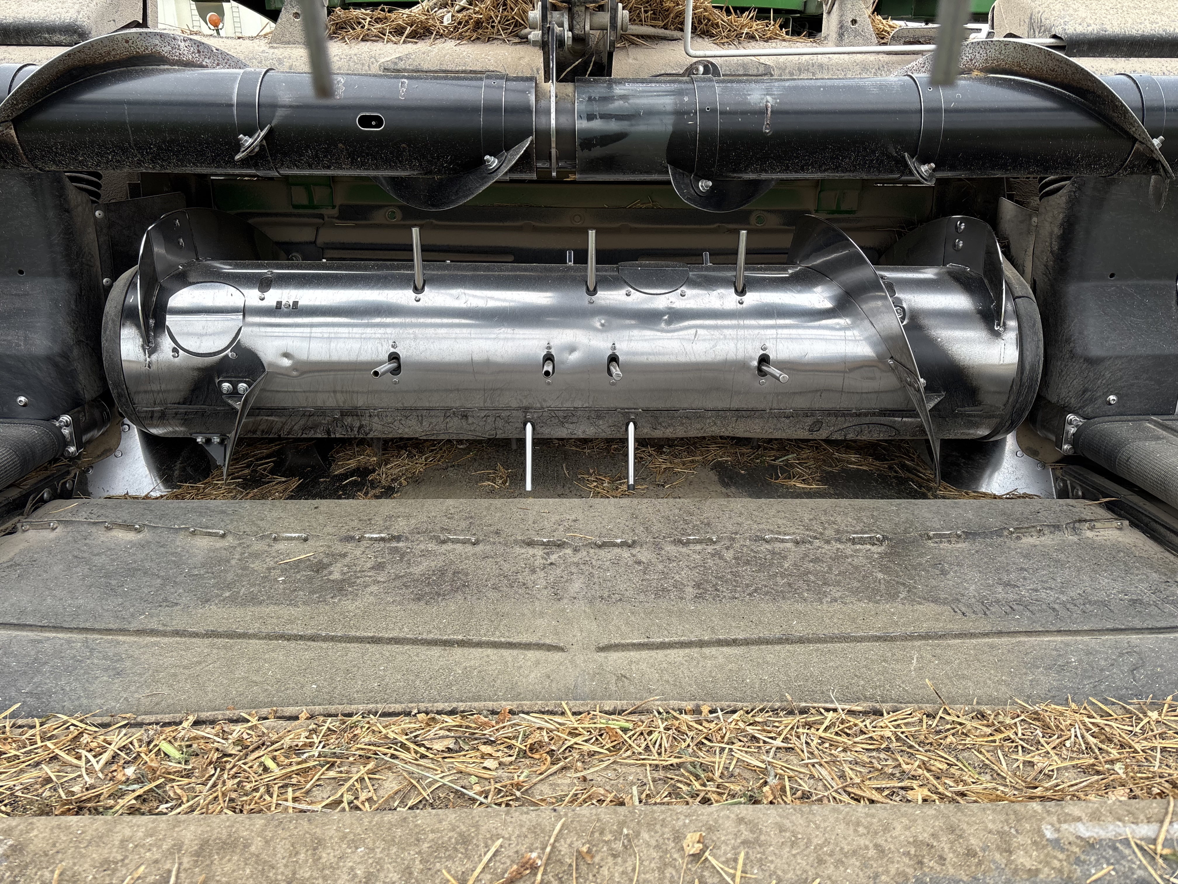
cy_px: 442
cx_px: 589
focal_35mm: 26
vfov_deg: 53.1
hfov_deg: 67.3
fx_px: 885
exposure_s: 1/517
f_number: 1.6
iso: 50
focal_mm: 5.96
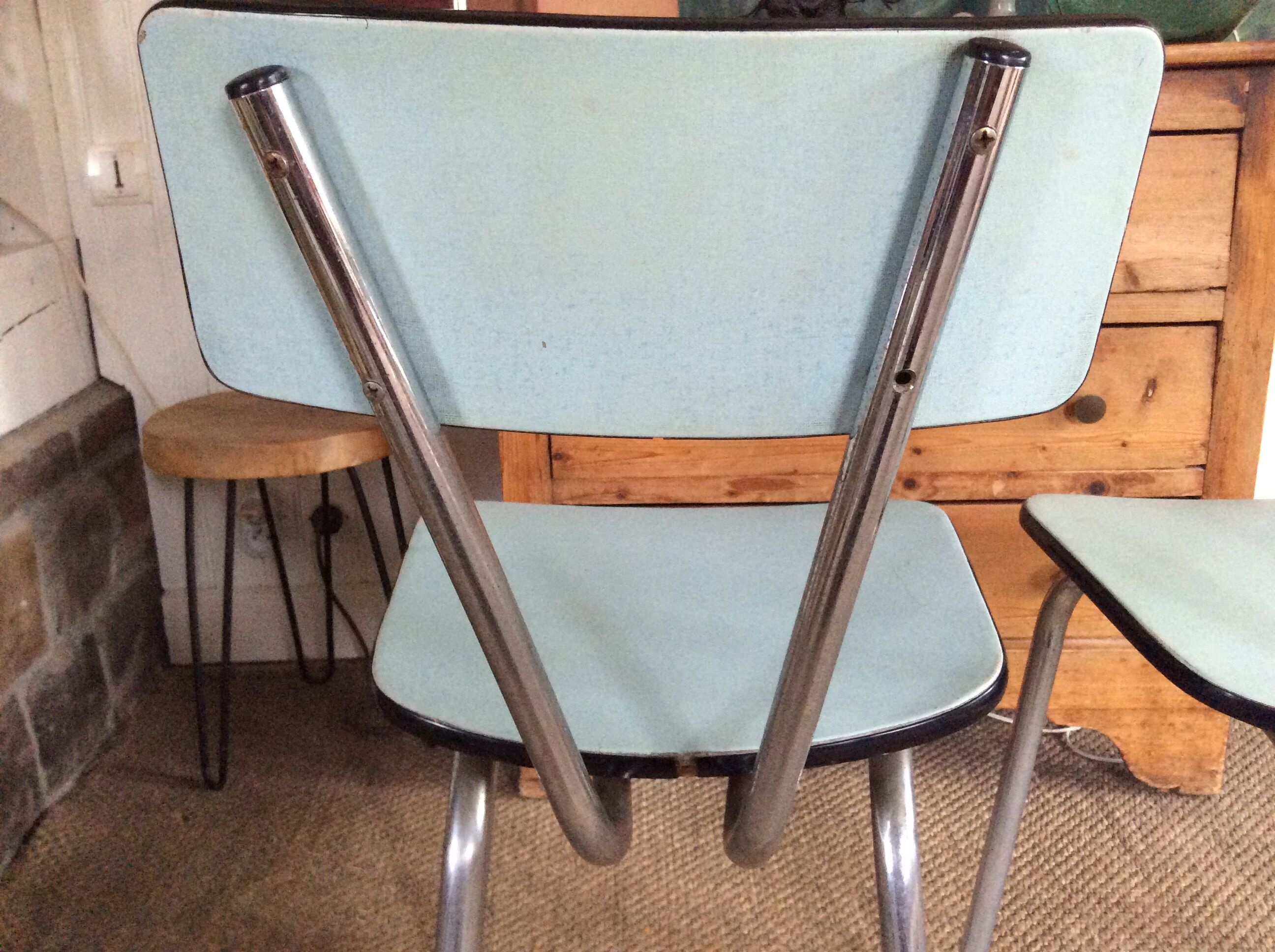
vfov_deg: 44.1
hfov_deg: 56.9
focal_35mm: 32
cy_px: 476
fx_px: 1177
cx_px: 638
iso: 320
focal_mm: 3.3
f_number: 2.4
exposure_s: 1/20
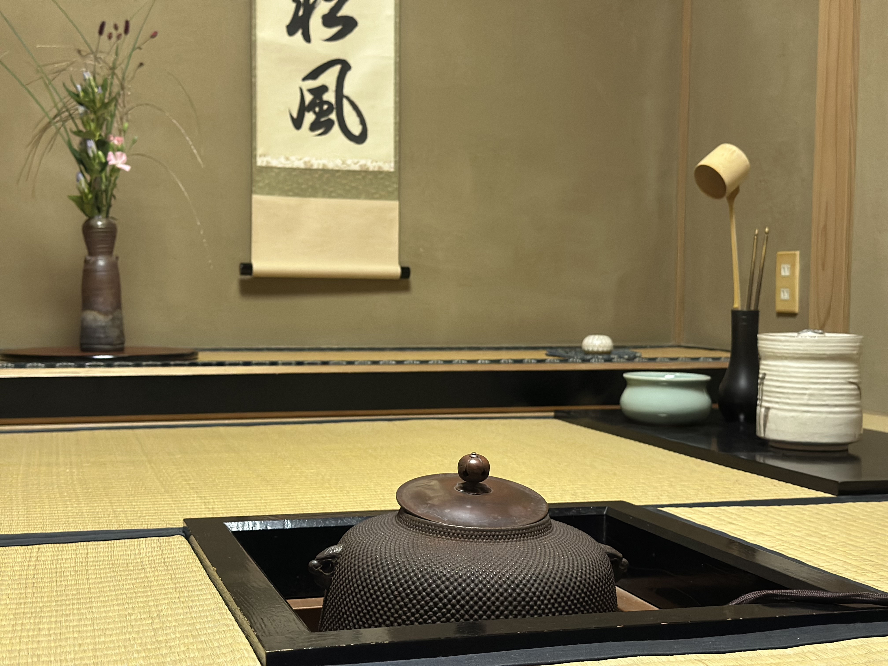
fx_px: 1231
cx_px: 444
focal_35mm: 48
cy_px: 333
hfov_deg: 39.7
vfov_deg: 30.3
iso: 500
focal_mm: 6.86
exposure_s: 1/33
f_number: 1.78
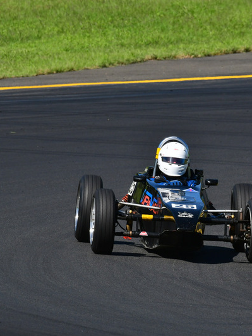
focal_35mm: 977
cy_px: 168
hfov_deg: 1.5
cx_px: 193
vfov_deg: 2.0
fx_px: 9483
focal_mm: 450
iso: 400
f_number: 11
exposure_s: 1/640
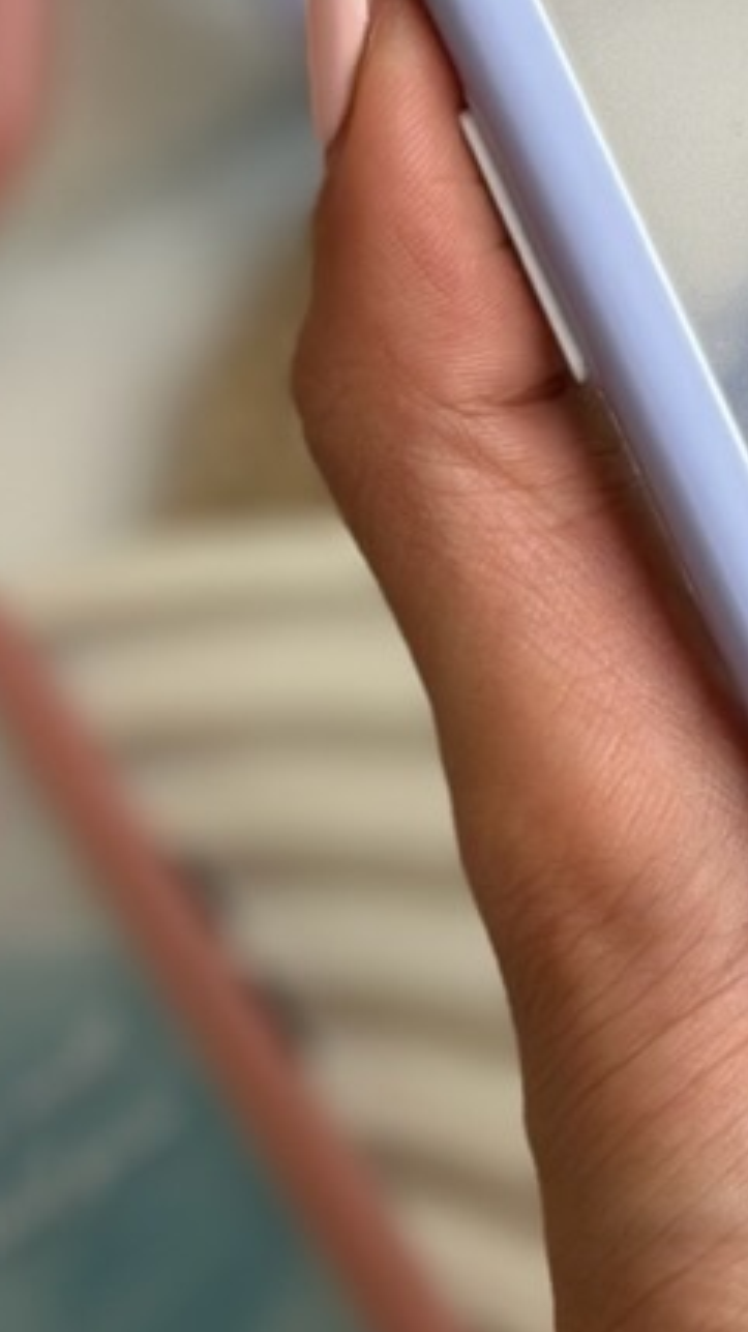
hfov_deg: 7.6
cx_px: 1297
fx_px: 5506
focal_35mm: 156
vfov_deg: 13.7
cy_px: 239
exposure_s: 1/797
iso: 80
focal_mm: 6.86
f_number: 1.78
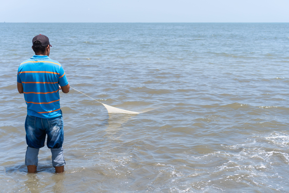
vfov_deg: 25.8
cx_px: 144
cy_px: 96
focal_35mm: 52
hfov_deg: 37.8
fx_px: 421
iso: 100
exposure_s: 1/1600
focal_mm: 35
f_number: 3.2
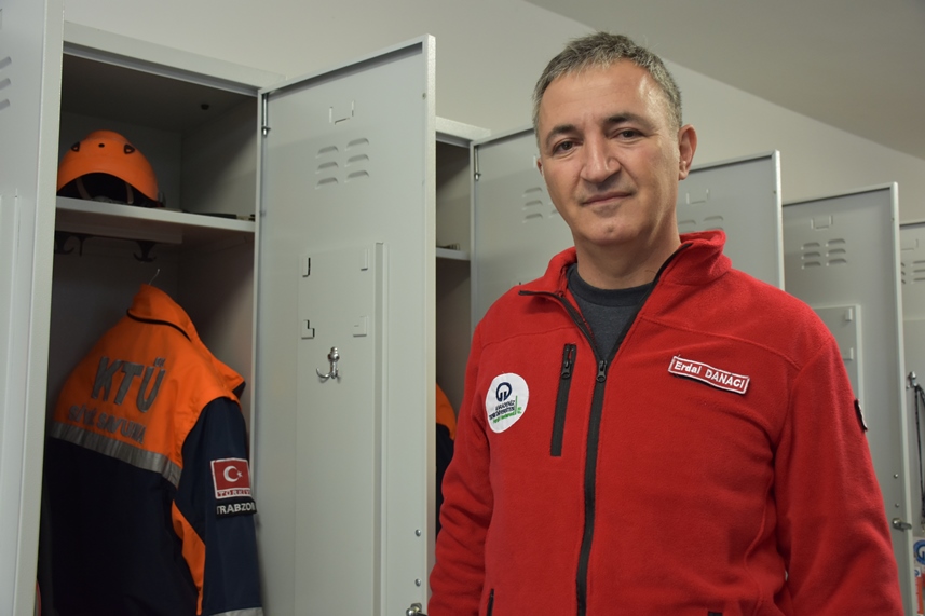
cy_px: 308
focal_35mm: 36
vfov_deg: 36.9
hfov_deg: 53.1
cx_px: 462
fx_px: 925
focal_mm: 24
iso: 800
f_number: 4
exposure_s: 1/60
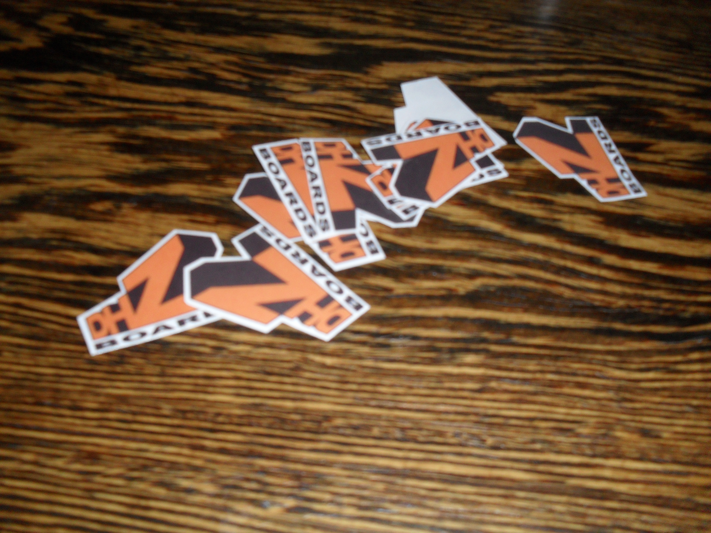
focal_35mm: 35
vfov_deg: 40.7
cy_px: 266
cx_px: 356
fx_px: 719
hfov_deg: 52.6
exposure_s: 1/45
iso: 200
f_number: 3.2
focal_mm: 6.3
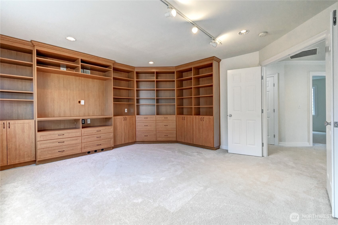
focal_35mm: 15
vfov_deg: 77.3
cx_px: 169
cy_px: 112
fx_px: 141
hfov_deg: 100.4
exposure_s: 1/8
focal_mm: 10
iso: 3200
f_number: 11
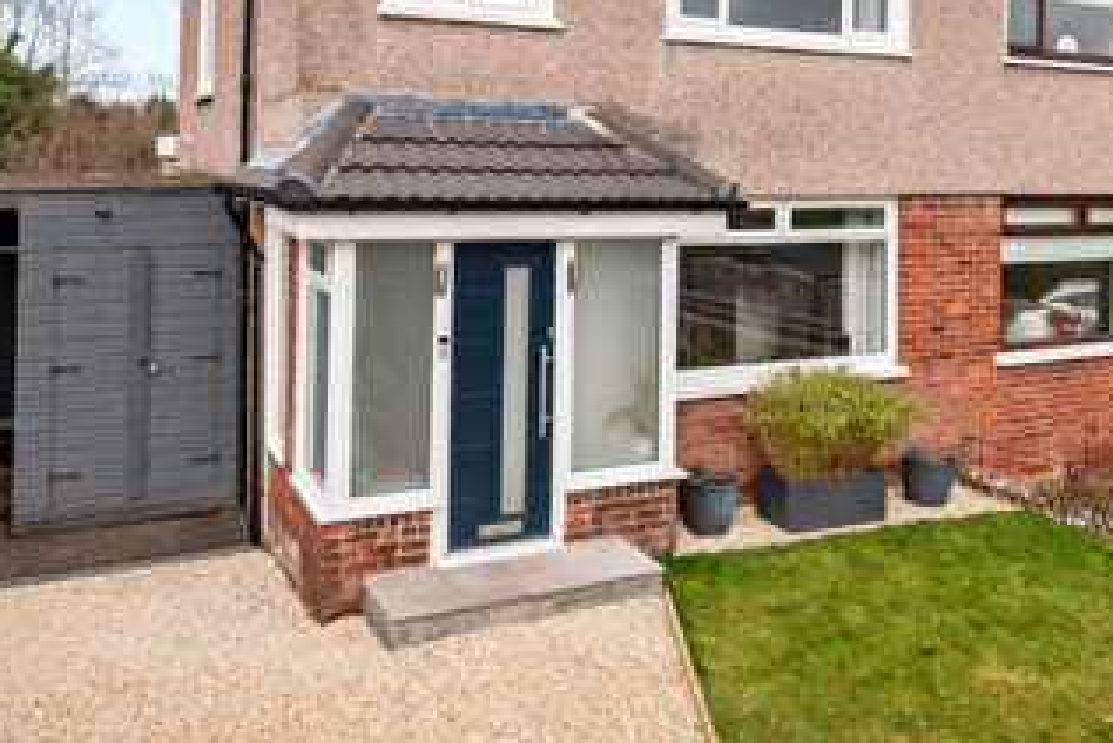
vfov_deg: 40.8
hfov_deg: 60.2
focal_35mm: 31
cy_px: 164
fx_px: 959
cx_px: 539
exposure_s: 1/320
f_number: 8
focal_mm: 14
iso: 640
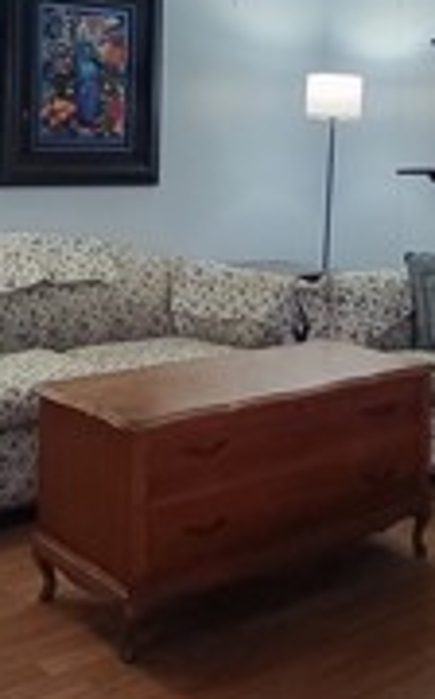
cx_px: 198
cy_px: 132
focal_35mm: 49
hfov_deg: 26.2
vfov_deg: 39.4
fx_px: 932
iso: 400
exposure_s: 1/60
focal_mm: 1.74
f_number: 2.2
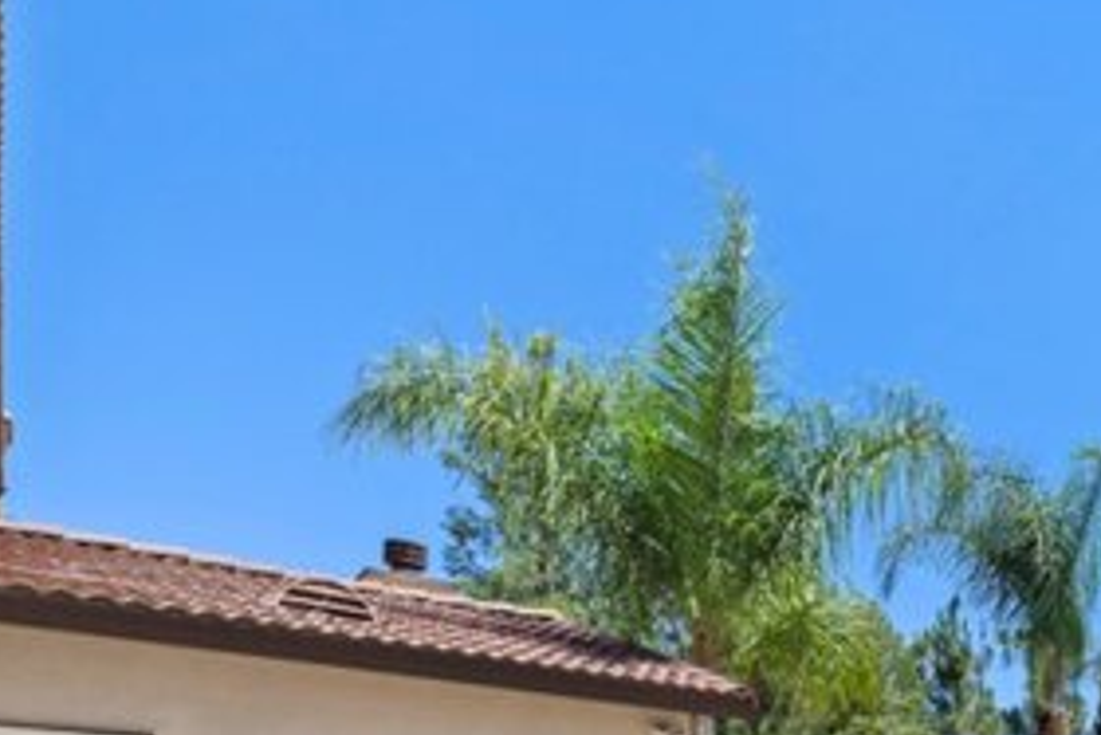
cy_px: 932
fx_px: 1102
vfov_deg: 30.1
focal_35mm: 36
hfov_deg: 43.7
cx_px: 1148
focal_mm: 12
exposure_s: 1/500
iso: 160
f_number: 7.1
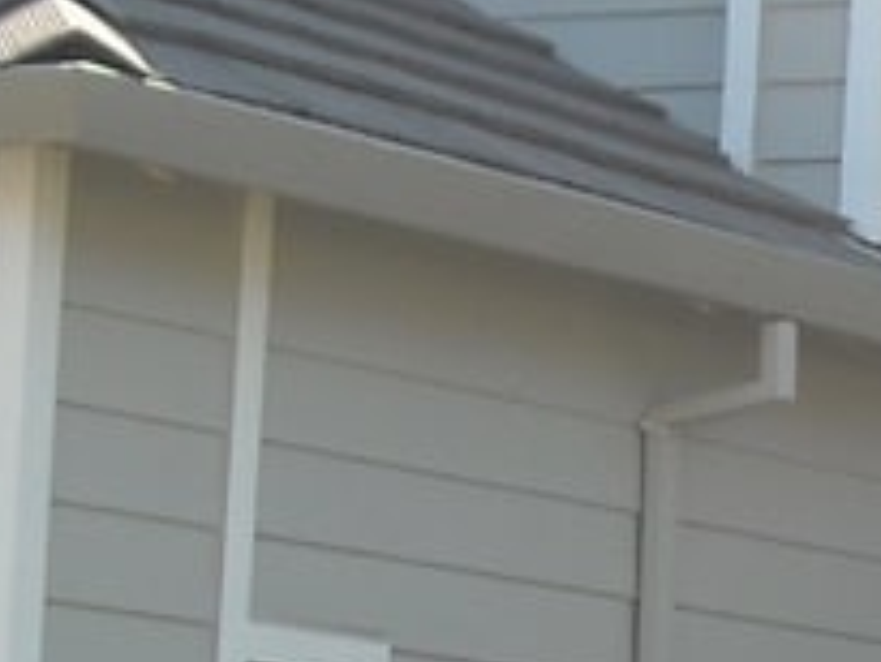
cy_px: 559
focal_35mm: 228
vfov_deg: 6.5
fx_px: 5806
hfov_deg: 8.6
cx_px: 789
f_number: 2.8
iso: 64
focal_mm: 5.7
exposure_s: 1/458
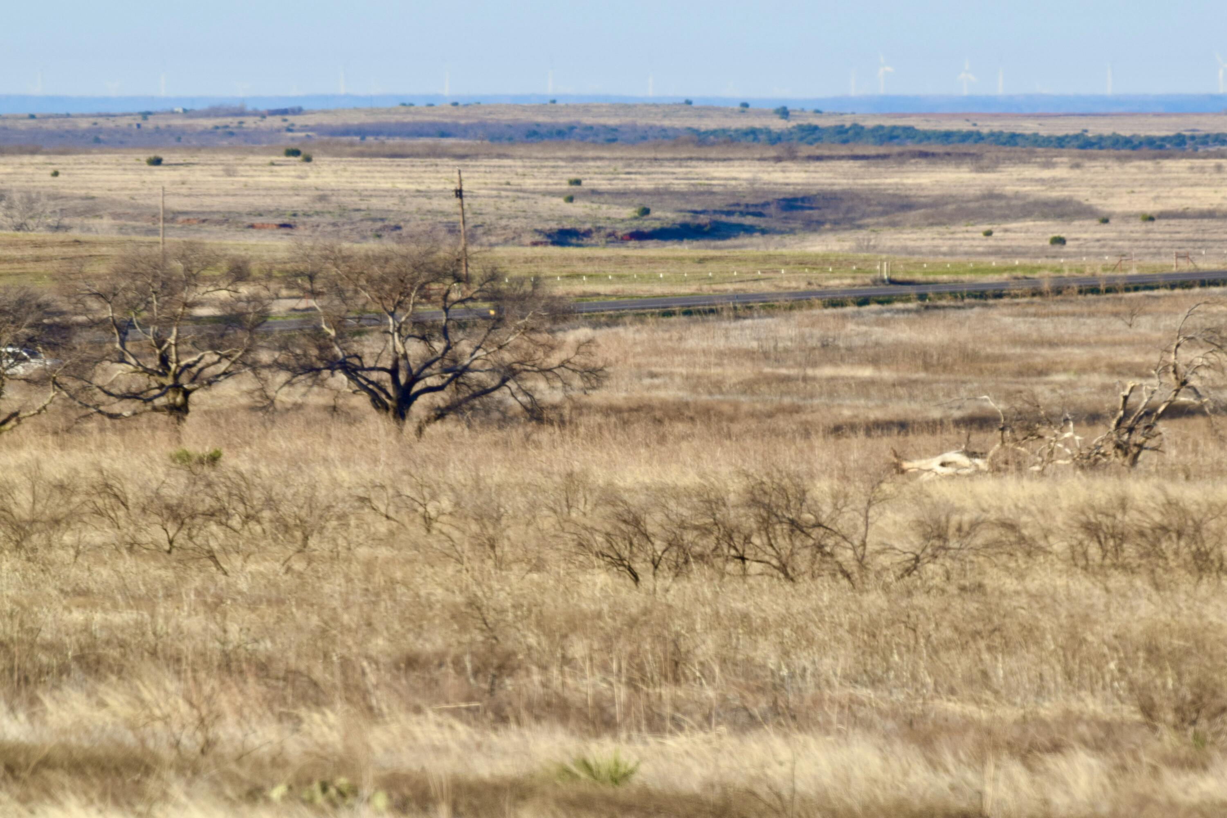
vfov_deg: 2.7
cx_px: 614
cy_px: 409
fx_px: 17381
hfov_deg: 4.0
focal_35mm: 510
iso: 280
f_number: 8
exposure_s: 1/500
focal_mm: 340
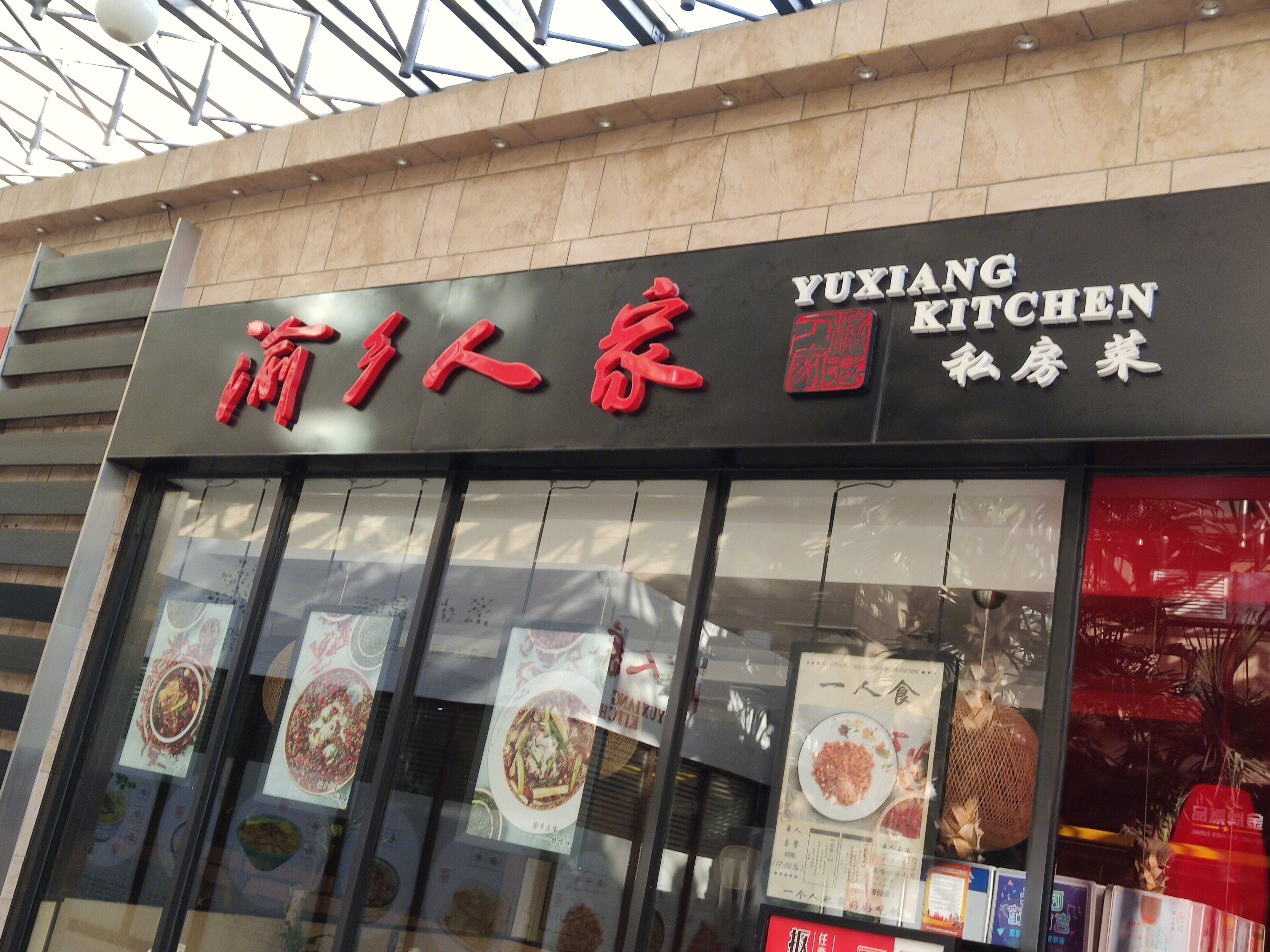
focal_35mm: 35
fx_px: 1284
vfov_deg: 40.7
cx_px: 635
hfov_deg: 52.6
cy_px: 476
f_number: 1.75
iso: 120
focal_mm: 4.75
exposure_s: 1/100
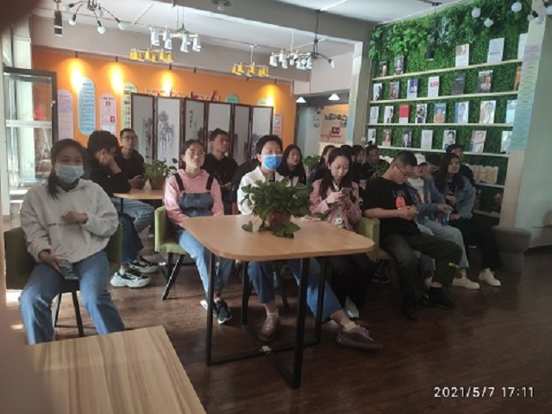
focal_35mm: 26
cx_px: 276
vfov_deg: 53.1
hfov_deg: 67.3
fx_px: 415
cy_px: 207
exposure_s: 1/33
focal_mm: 4.77
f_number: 1.75
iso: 379
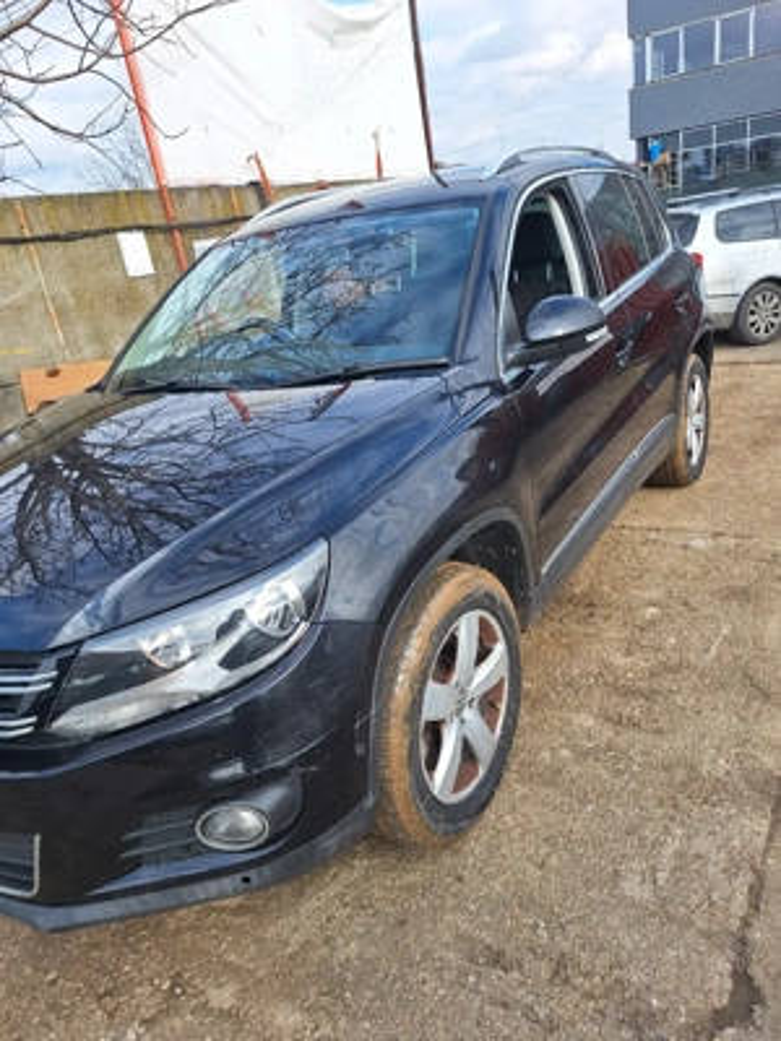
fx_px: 692
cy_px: 520
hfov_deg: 58.9
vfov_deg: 73.9
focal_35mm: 23
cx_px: 390
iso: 40
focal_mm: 5.54
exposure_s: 1/1250
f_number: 1.8
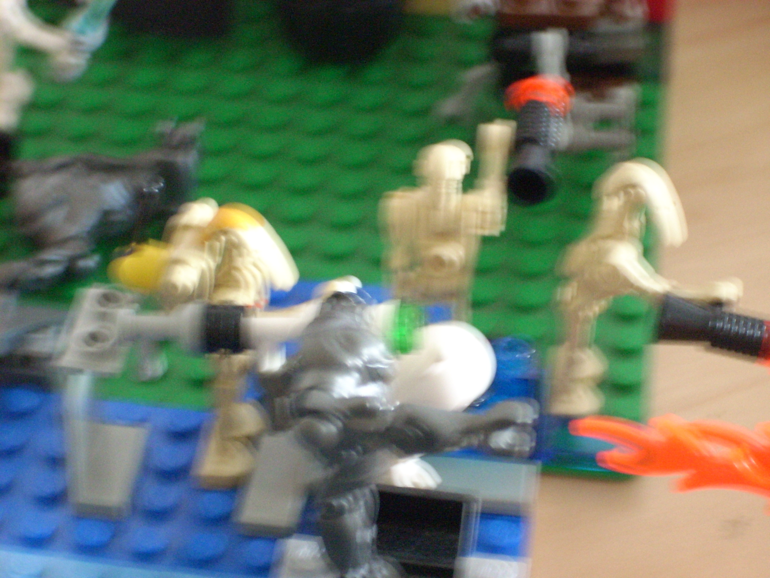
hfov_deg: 17.4
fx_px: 2514
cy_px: 289
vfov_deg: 13.1
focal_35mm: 113
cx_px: 385
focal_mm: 18.6
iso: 455
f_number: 5.2
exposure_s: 1/4
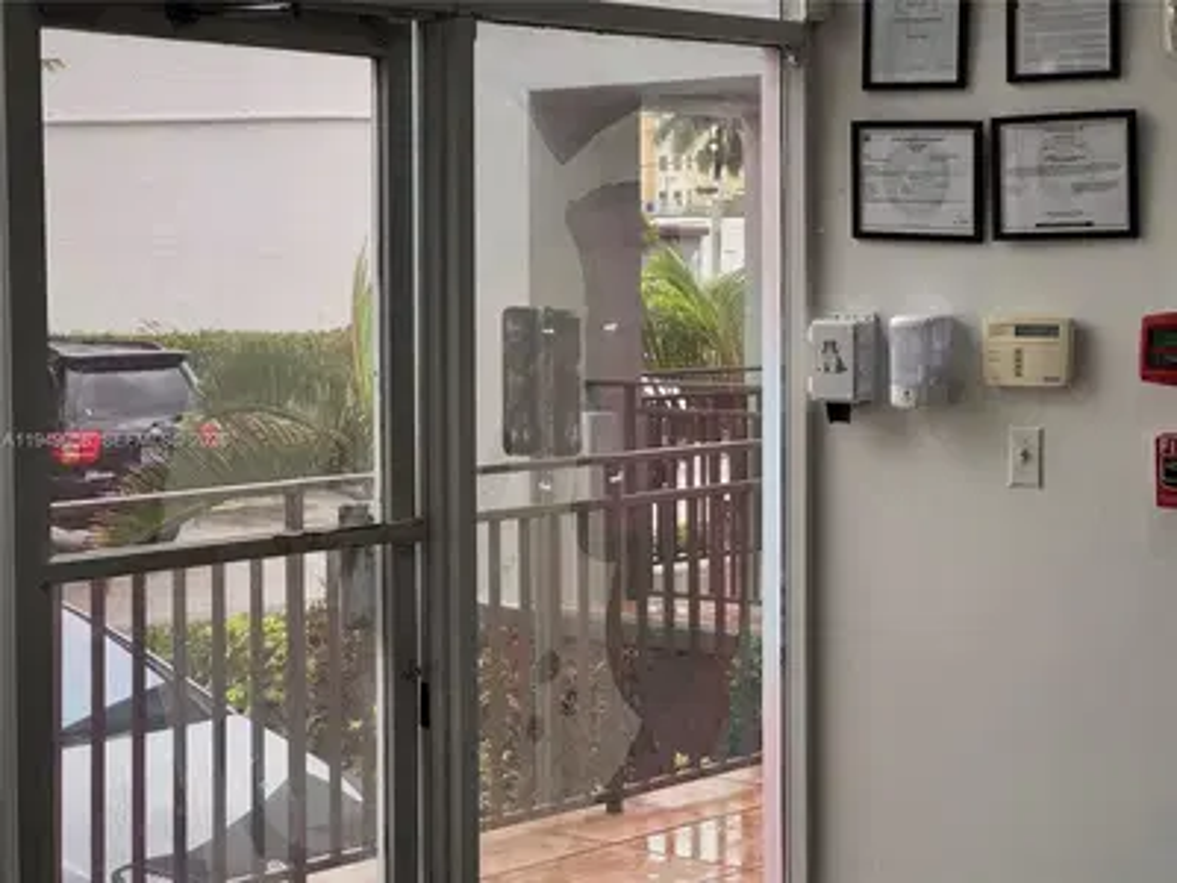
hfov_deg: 25.3
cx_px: 588
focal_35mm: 77
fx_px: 2618
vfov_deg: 19.1
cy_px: 442
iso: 80
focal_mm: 9
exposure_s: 1/120
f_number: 2.8
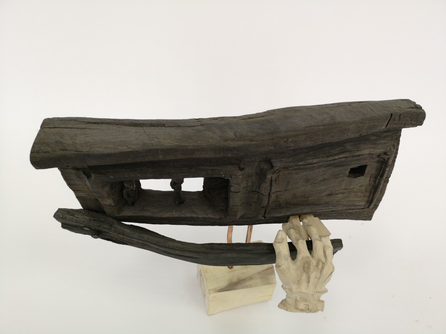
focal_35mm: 27
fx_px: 348
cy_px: 167
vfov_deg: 51.4
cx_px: 223
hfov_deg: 65.3
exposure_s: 1/50
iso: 80
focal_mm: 3.95
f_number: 1.8
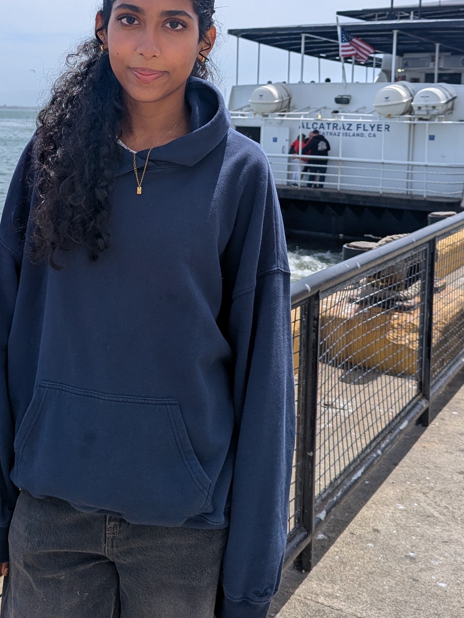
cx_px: 114
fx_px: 840
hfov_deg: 30.4
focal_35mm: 47
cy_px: 149
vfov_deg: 39.3
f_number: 1.85
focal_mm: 6.81
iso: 48
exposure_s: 1/2463
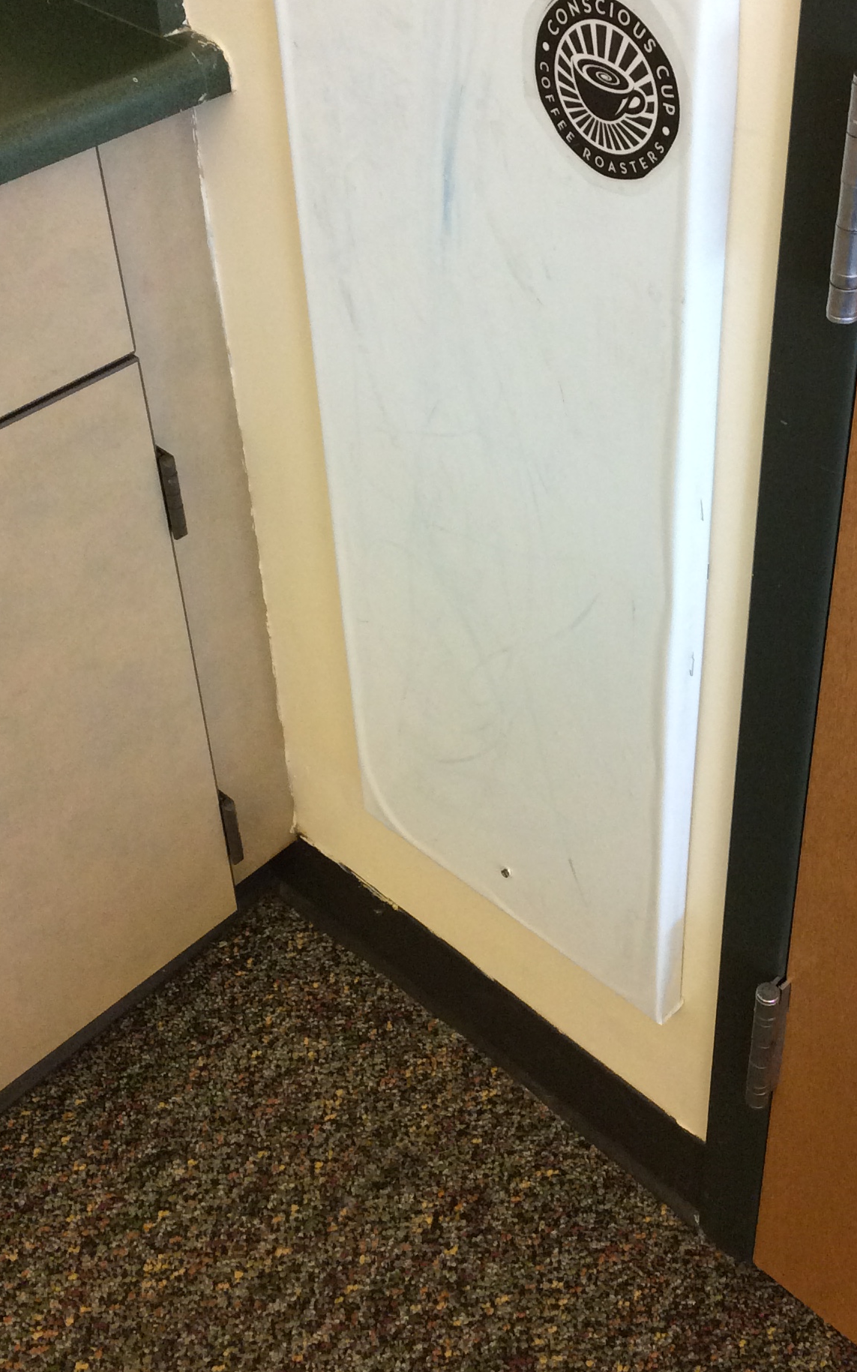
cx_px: 568
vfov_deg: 41.6
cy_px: 530
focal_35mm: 48
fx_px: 1794
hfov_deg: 26.7
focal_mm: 3.3
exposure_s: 1/24
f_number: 2.4
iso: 100
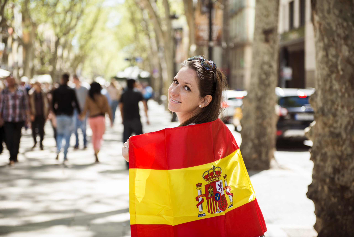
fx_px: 689
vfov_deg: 19.5
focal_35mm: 70
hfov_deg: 28.8
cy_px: 118
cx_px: 177
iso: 100
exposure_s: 1/400
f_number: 2.8
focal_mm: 70
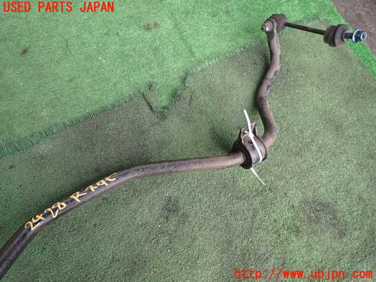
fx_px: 272
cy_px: 141
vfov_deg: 54.9
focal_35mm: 25
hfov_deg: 69.4
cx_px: 188
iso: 100
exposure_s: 1/100
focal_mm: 4.5
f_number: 2
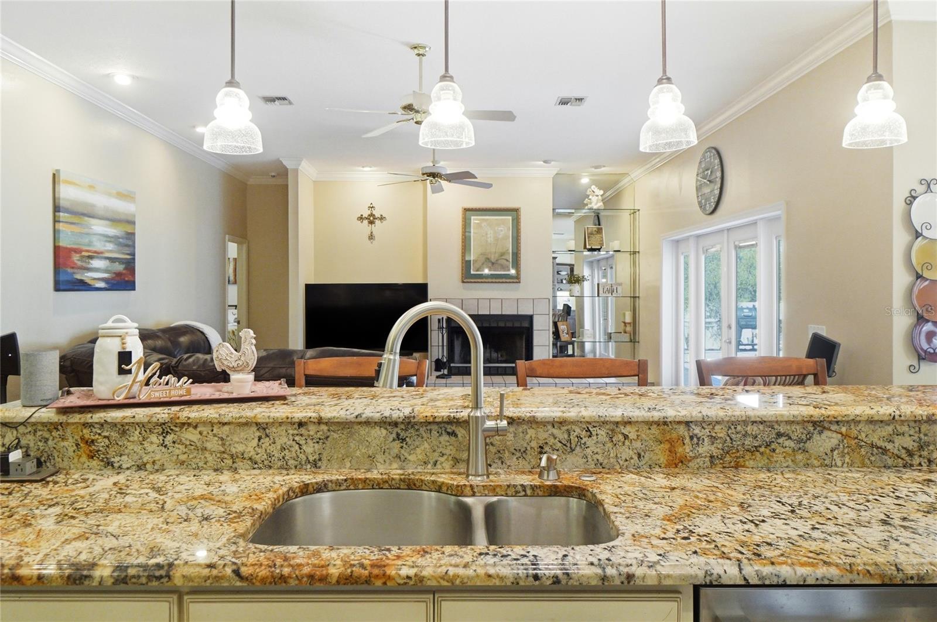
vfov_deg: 53.0
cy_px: 311
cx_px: 468
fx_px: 624
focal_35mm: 24
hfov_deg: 73.8
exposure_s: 1/50
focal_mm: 16
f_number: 6.3
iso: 100
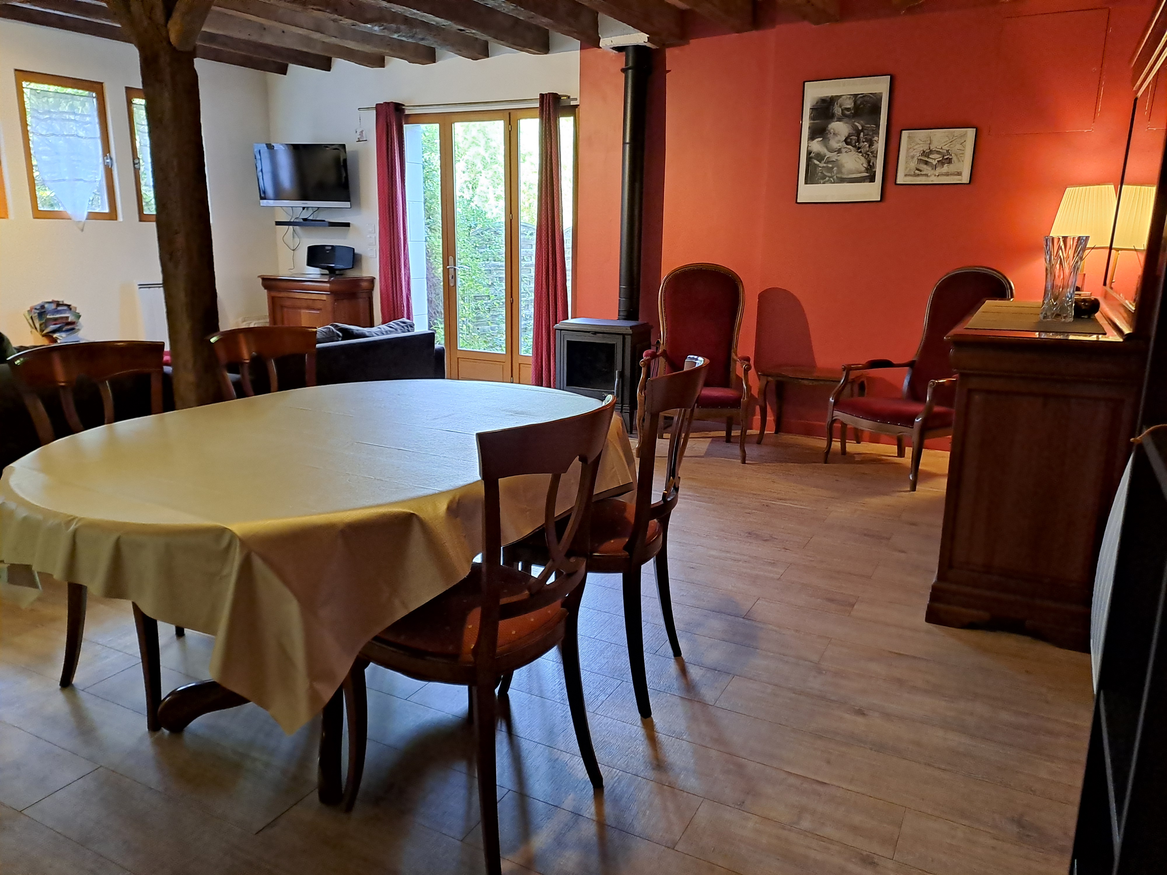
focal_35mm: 25
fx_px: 843
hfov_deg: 69.4
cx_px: 584
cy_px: 438
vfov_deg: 54.9
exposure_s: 1/33
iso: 320
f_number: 1.8
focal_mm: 4.65
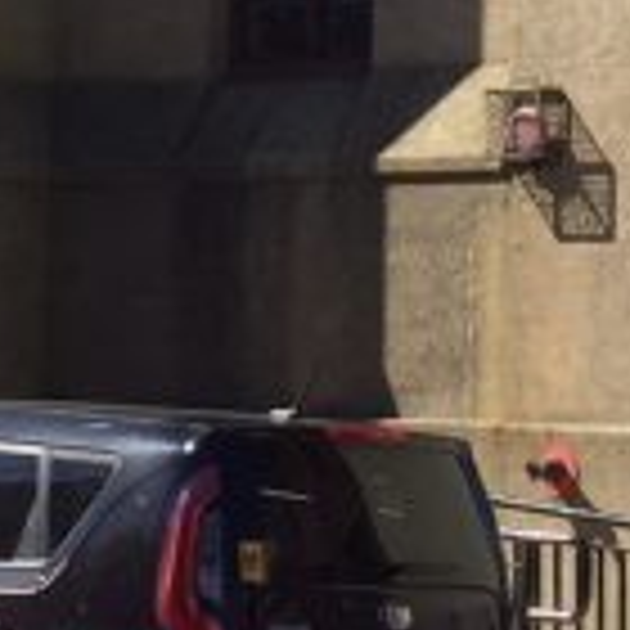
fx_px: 3871
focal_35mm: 188
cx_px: 378
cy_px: -698
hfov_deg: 9.3
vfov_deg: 8.7
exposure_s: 1/989
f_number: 2.2
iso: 32
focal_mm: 4.15
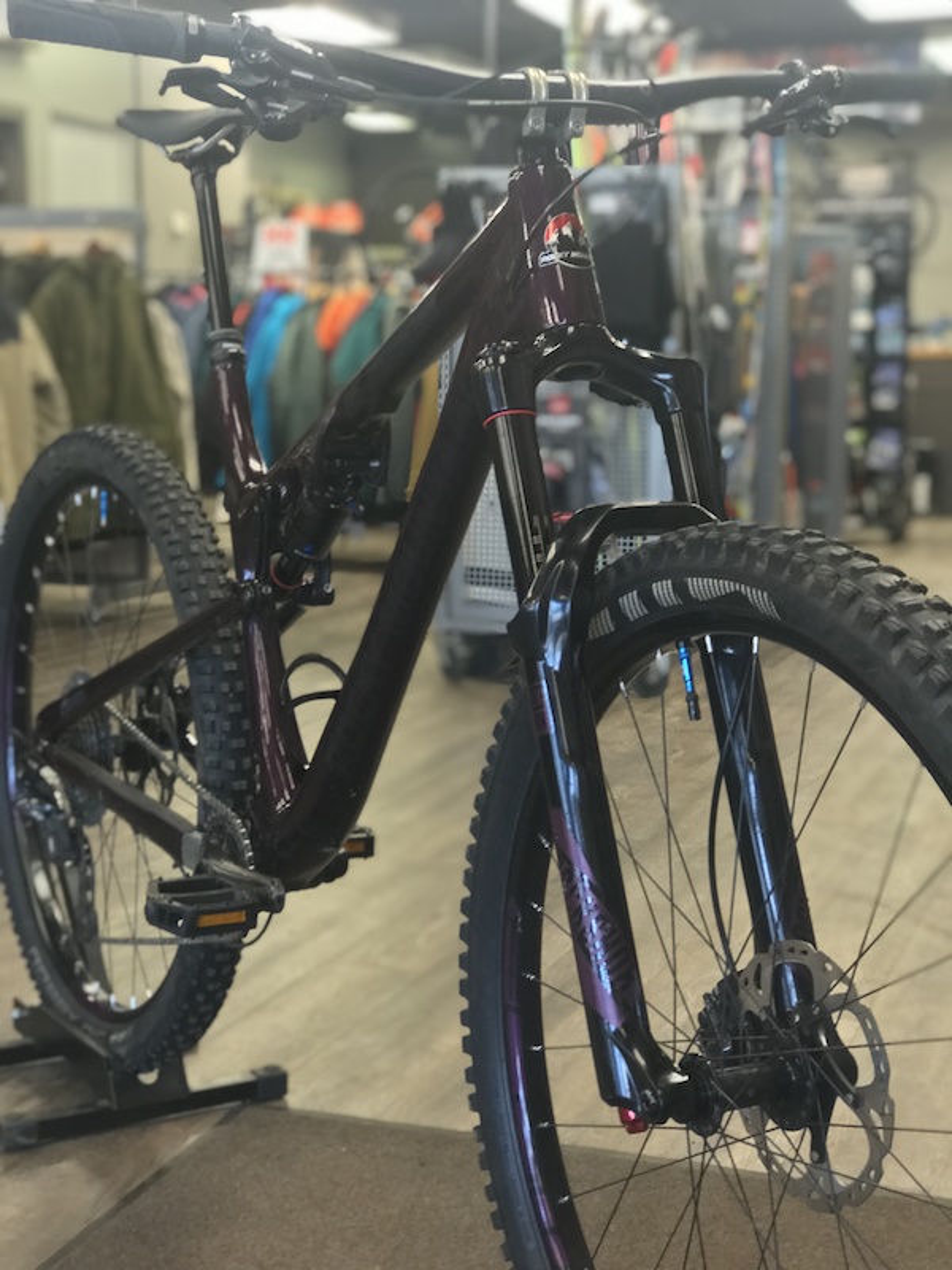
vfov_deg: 33.8
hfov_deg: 25.7
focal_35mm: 57
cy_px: 635
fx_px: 2090
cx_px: 476
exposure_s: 1/17
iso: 160
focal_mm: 6.6
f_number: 2.8
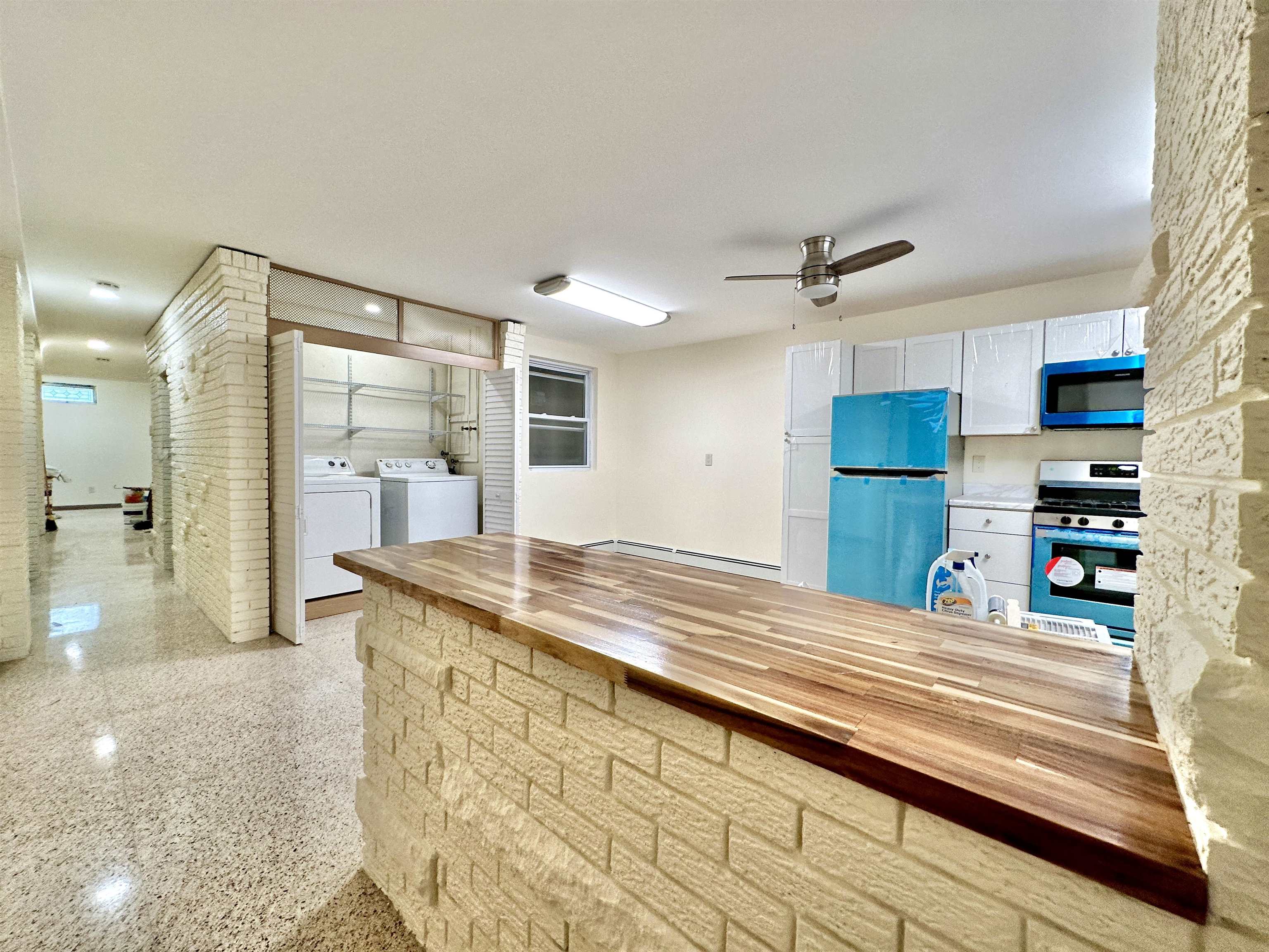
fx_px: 513
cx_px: 634
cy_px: 476
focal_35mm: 14
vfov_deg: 85.7
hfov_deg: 102.1
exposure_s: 1/120
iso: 125
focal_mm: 2.22
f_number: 2.2
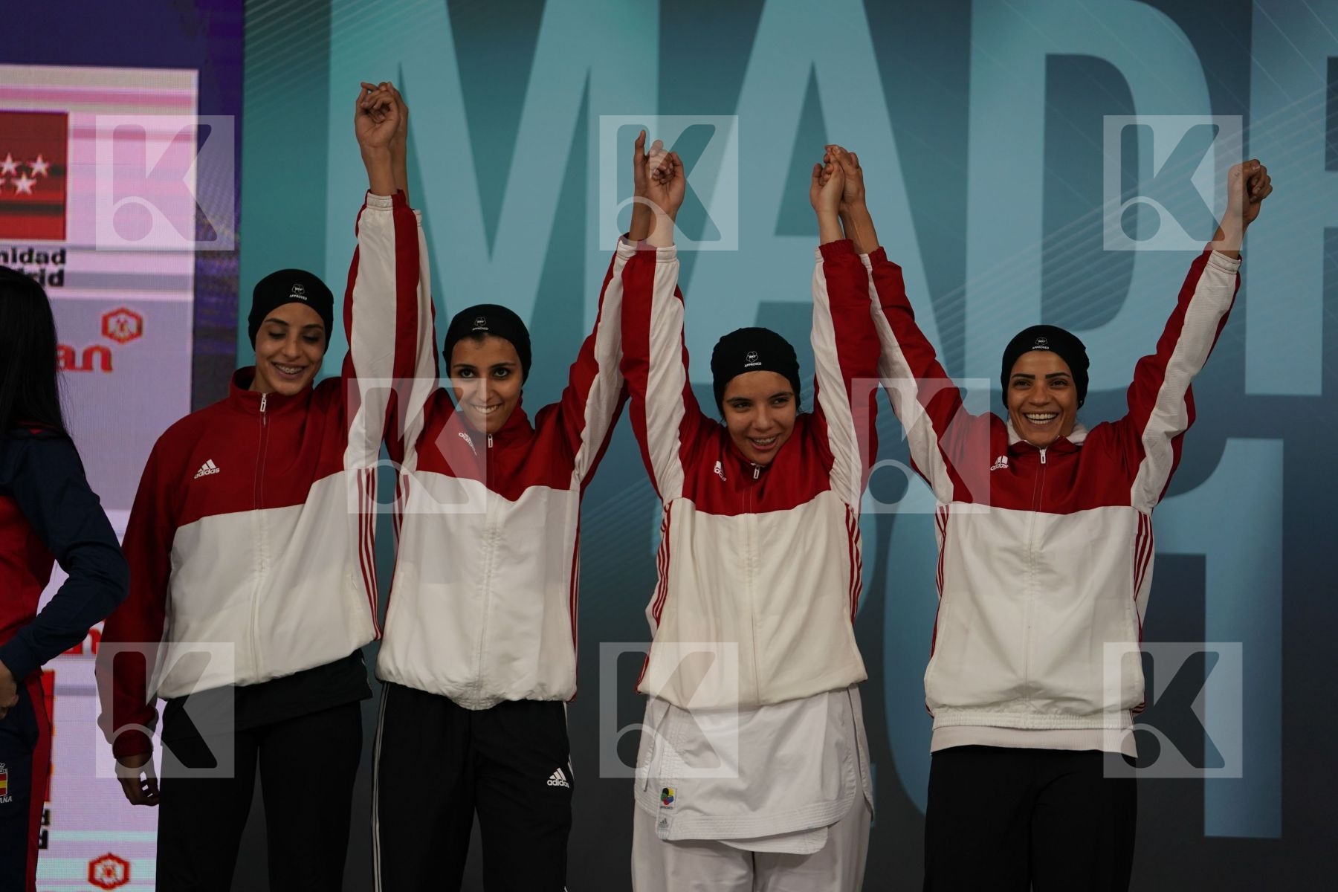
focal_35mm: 138
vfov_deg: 9.9
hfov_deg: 14.9
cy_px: 446
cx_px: 669
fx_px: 5129
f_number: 2.8
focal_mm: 138
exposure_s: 1/250
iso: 800
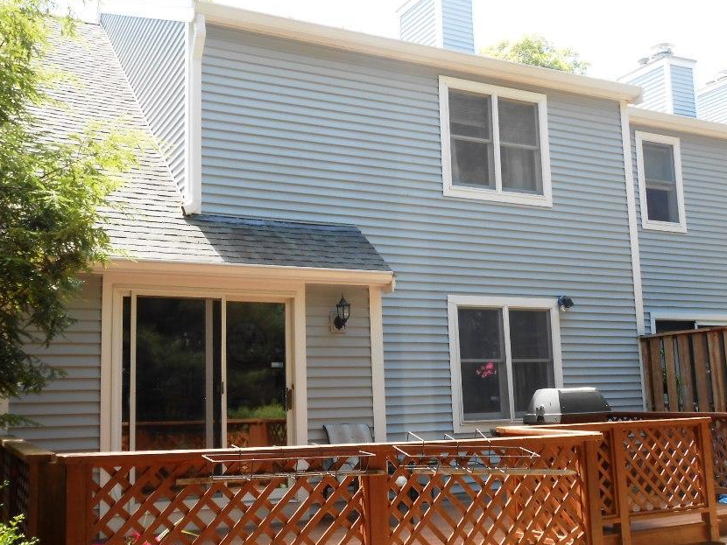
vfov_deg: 38.6
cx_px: 314
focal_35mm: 37
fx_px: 777
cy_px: 298
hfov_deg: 50.0
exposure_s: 1/80
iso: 80
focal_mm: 5.3
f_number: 3.8
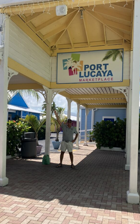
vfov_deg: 58.1
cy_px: 121
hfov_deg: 38.3
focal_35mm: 33
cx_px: 69
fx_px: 201
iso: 20
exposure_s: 1/1312
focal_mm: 3.99
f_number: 1.8
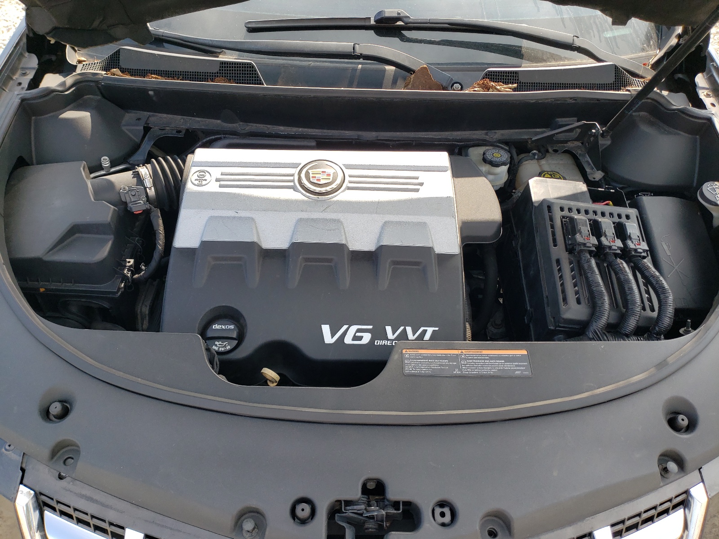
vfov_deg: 53.1
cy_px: 270
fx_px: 540
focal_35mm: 26
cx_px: 360
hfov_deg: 67.3
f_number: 1.5
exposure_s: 1/769
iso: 50
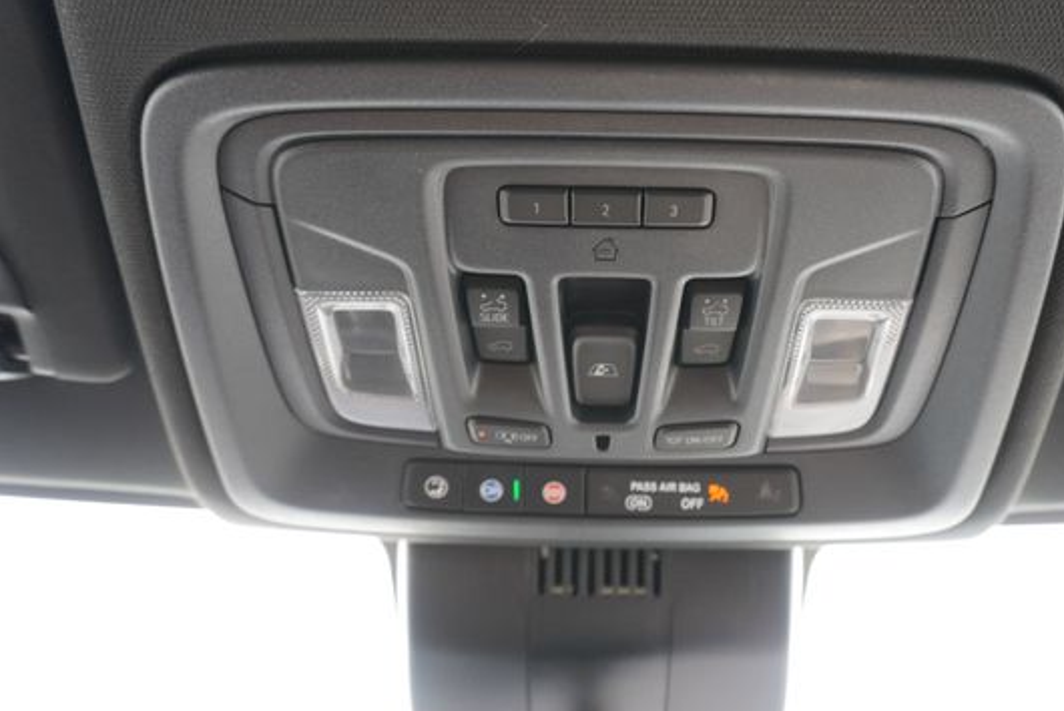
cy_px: 293
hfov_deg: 63.3
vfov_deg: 44.8
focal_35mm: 29
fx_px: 858
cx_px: 608
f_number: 4
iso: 250
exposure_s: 1/60
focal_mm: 16
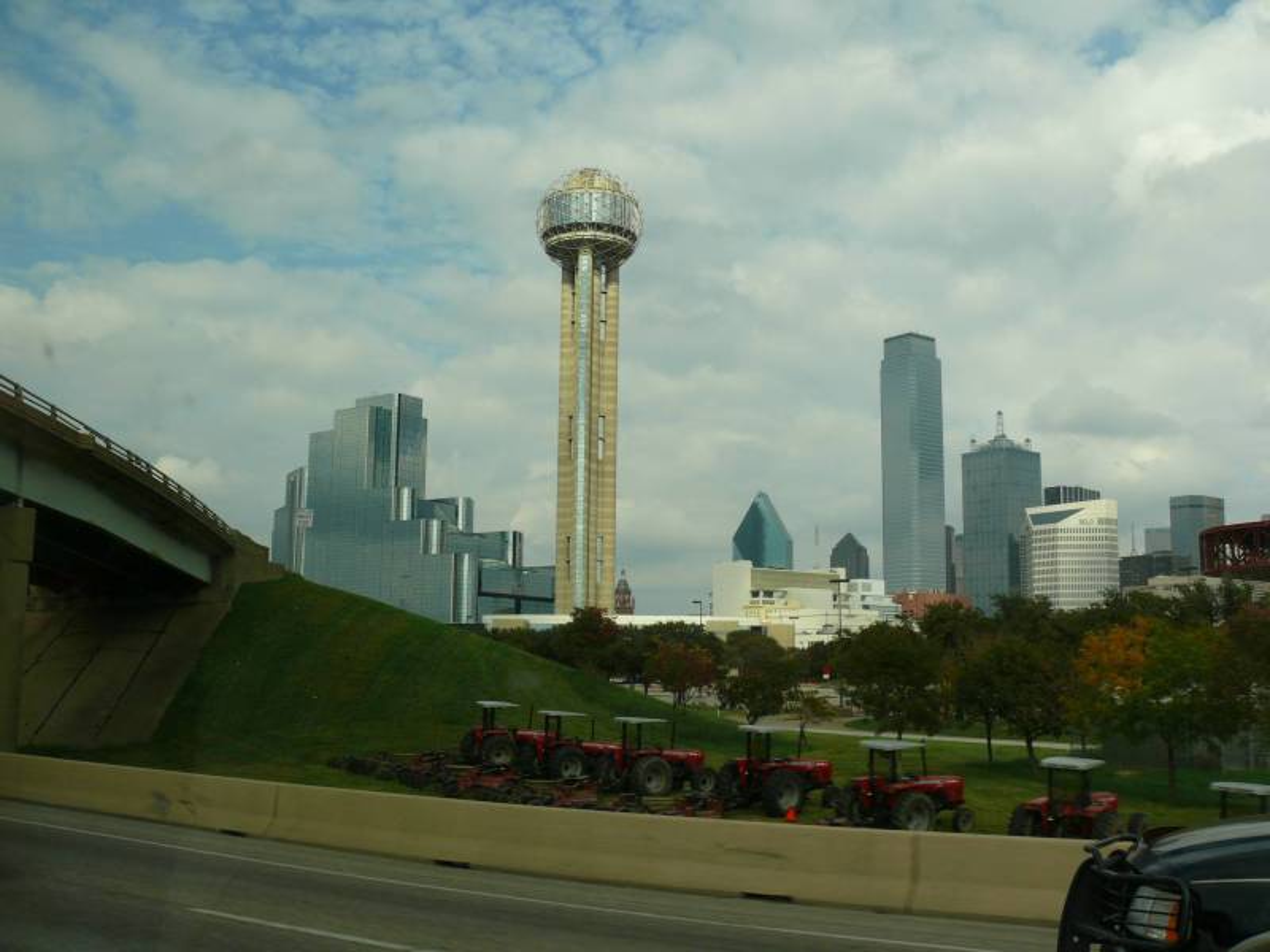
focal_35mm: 35
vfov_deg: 40.7
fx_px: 1284
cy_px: 476
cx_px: 635
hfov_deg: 52.6
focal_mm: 7.5
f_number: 4
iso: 100
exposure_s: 1/250
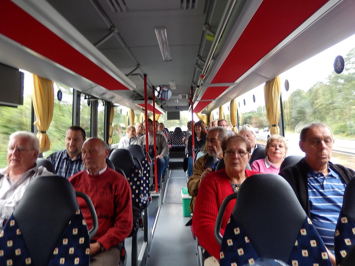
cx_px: 178
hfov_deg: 69.4
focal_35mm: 25
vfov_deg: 54.9
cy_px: 133
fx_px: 256
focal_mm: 4.5
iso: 125
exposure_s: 1/30
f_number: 3.4
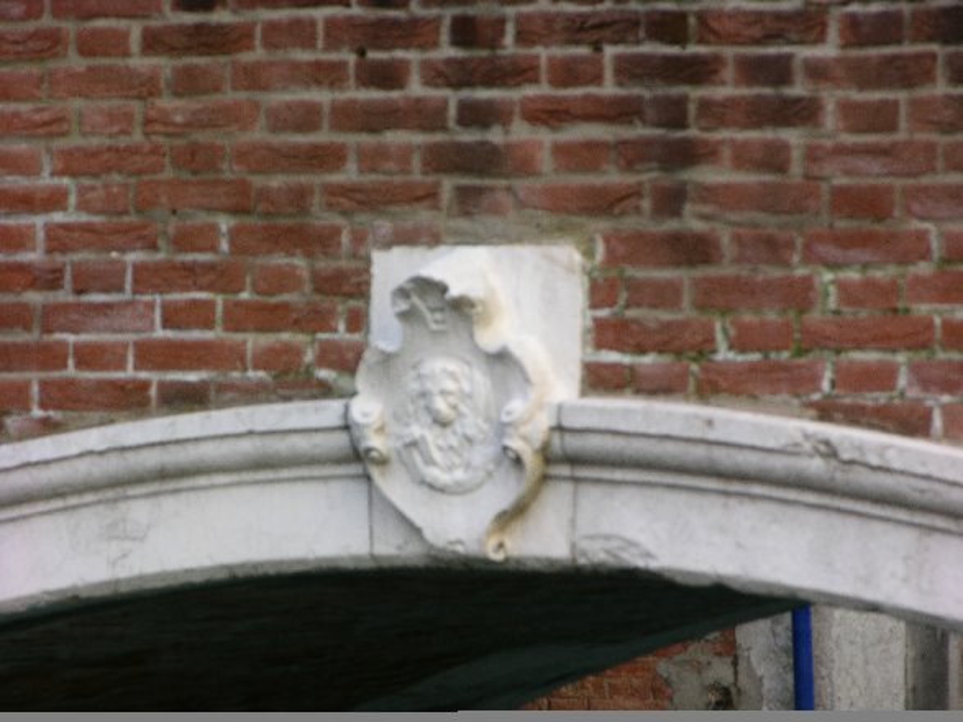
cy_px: 361
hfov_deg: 52.6
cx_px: 482
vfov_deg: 40.7
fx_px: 973
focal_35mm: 35
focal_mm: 8.9
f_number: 4
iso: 50
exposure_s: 1/36.1
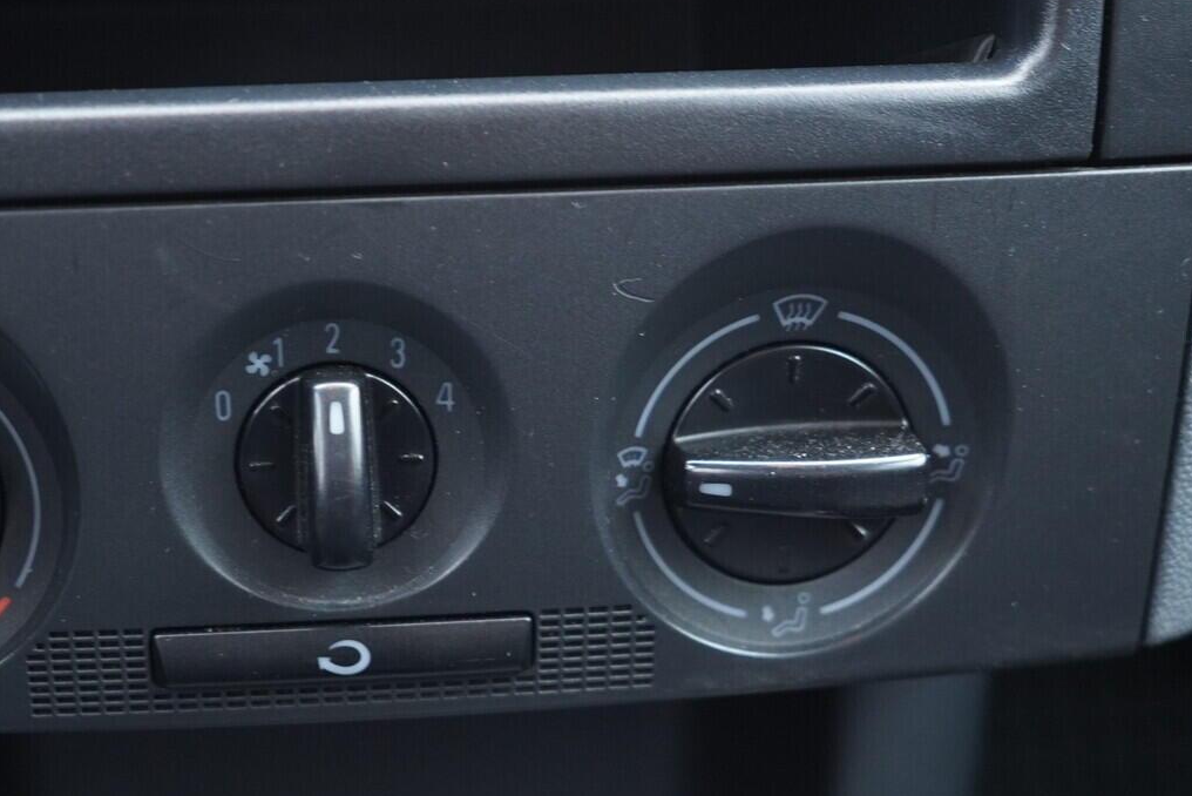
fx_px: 1689
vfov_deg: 26.4
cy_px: 491
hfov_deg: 38.3
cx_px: 373
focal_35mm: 51
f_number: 2.8
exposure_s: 1/40
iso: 1250
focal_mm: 24
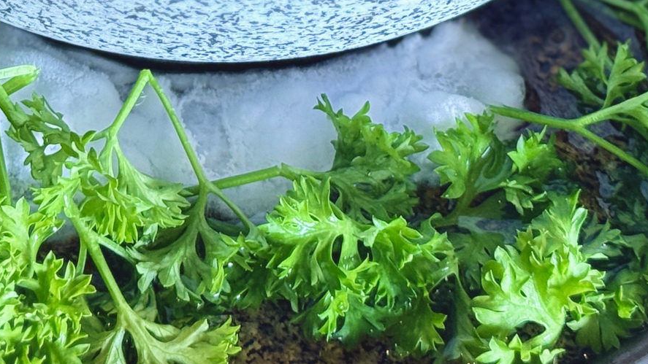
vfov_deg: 7.8
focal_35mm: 151
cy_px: -304
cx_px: 213
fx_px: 2595
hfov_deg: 14.2
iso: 125
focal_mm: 6.76
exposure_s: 1/60
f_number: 1.78
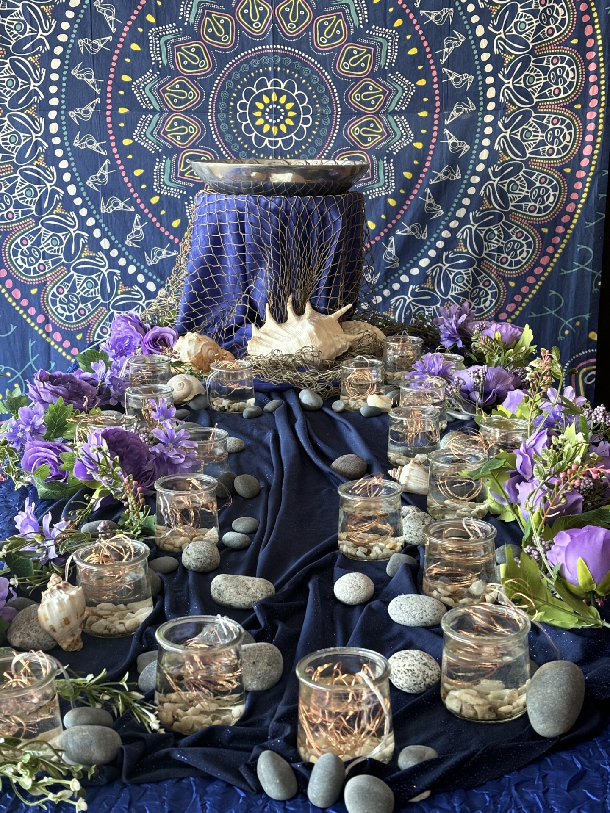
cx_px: 305
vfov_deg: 36.8
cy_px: 406
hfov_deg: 28.0
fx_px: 1222
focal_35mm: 52
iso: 160
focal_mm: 5.96
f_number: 1.6
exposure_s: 1/44
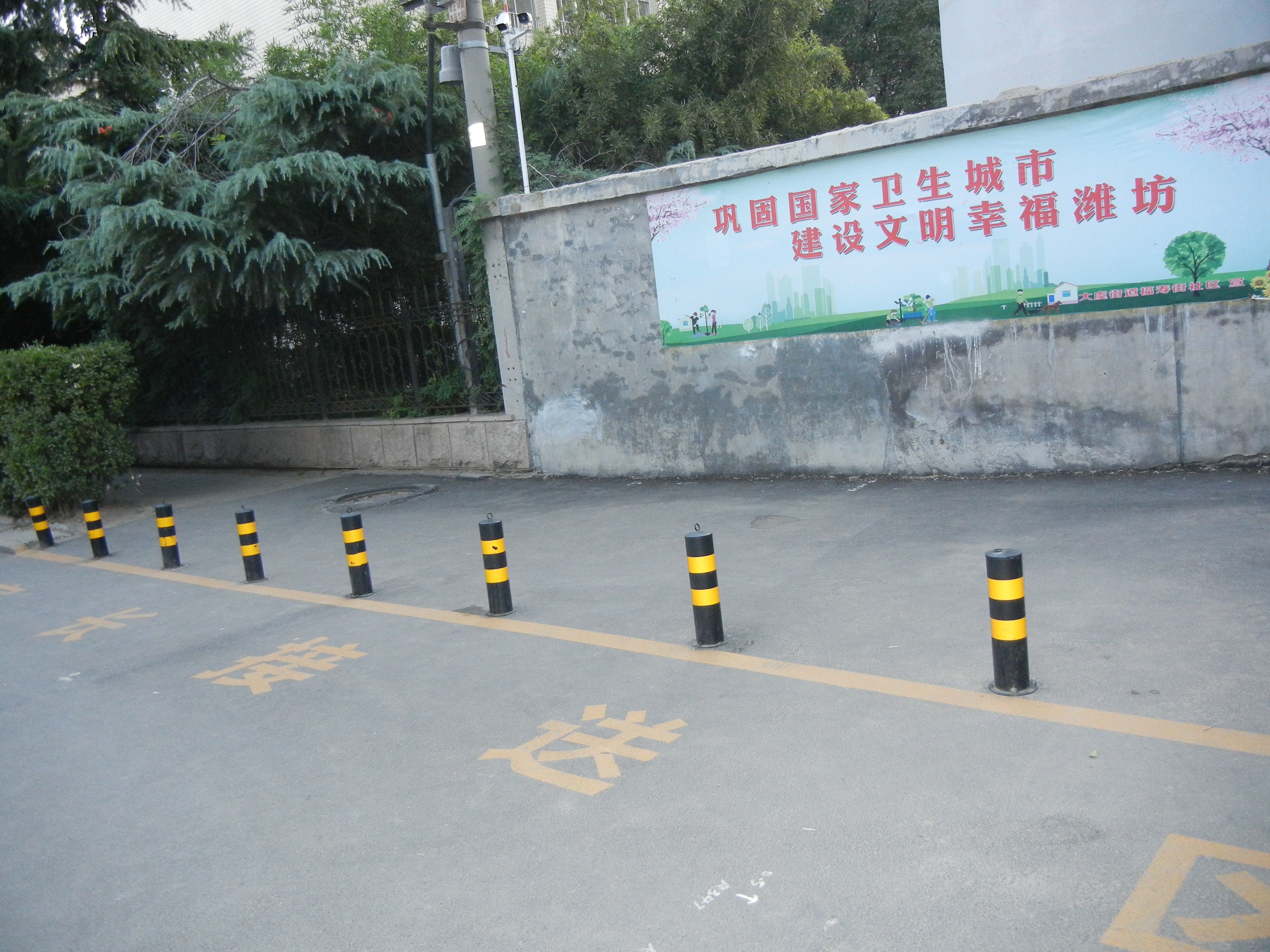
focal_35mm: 30
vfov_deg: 46.8
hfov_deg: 60.0
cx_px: 635
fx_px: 1101
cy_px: 476
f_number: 3.5
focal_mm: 5.4
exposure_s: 1/30
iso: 596
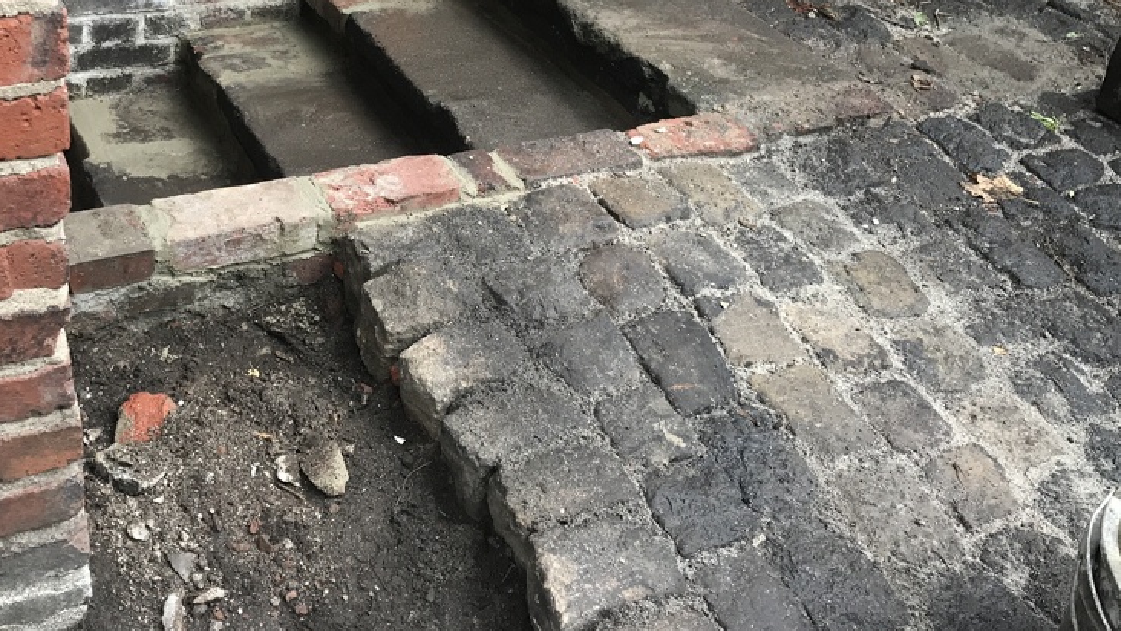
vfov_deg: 28.0
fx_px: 1249
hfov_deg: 47.8
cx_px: 401
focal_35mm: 42
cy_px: 175
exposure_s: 1/33
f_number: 1.8
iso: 25
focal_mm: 3.99
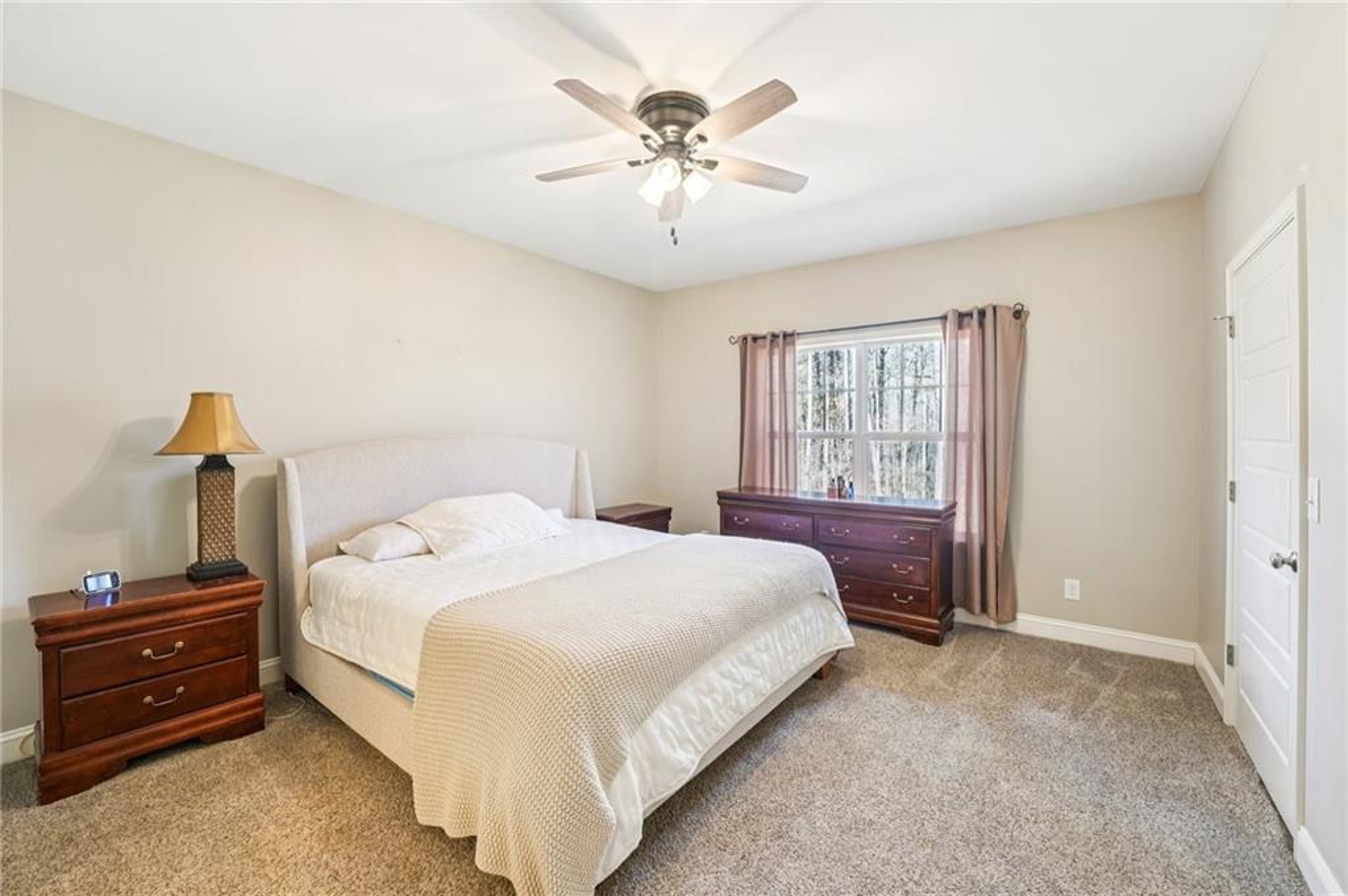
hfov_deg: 104.3
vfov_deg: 81.1
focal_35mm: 14
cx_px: 674
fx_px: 524
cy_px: 448
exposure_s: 1/6
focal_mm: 14
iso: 320
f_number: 8
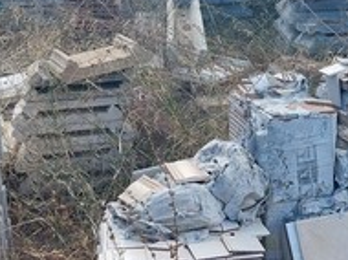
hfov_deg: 24.1
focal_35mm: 79
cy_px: 126
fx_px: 793
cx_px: 310
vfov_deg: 18.6
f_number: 1.8
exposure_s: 1/195
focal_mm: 5.23
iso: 25
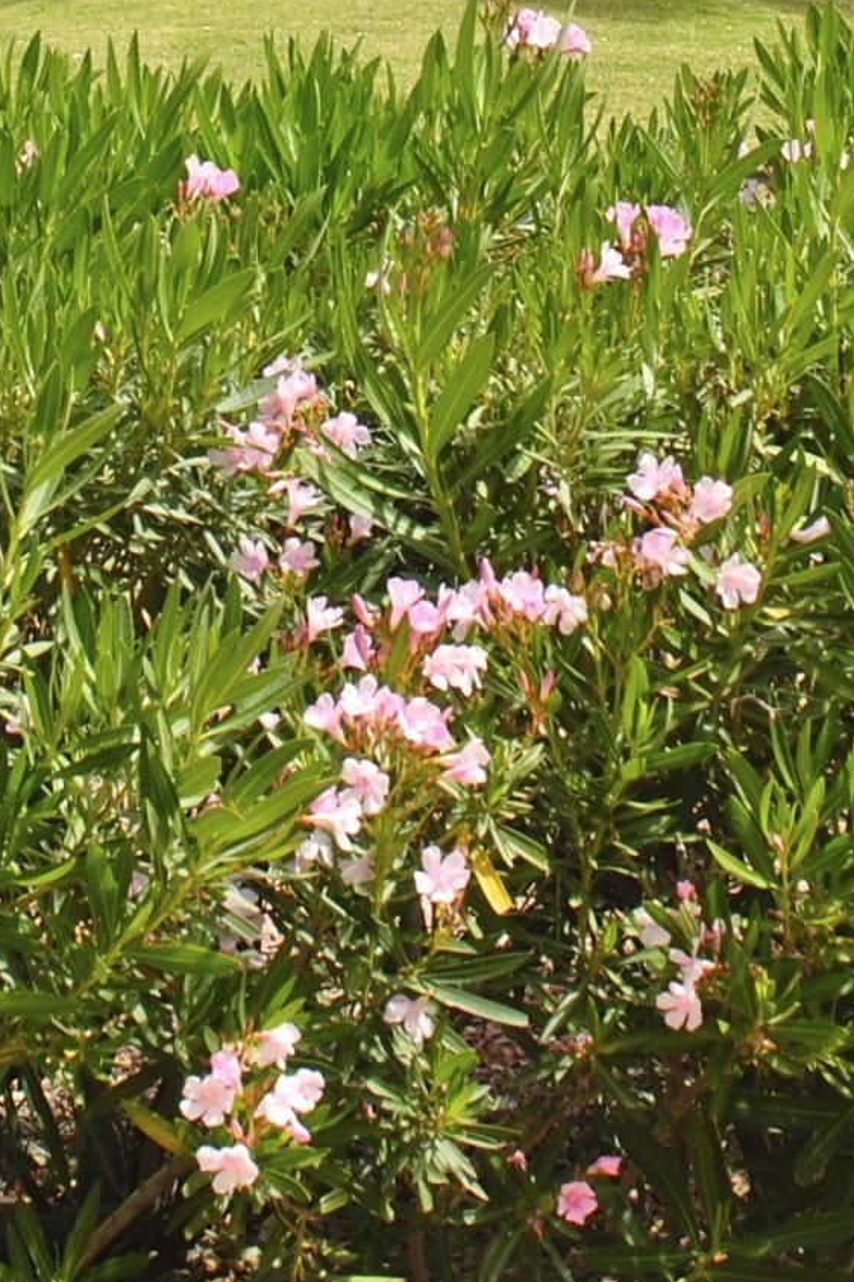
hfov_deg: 10.7
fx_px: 4556
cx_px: 288
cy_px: -194
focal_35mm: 128
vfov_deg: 15.5
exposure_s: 1/250
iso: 200
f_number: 10
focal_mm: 24
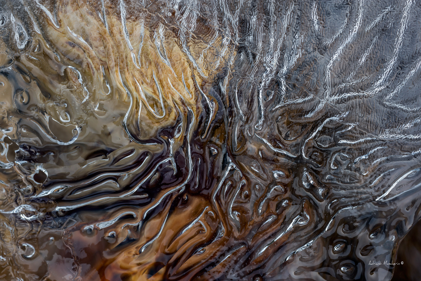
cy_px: 140
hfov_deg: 11.4
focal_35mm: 180
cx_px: 210
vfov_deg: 7.6
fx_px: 2106
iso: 250
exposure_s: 1/40
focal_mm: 180
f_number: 13
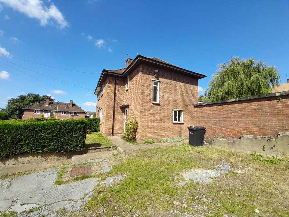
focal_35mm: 13
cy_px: 108
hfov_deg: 106.2
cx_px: 144
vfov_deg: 89.9
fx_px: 109
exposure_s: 1/799
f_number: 2.2
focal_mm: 1.13
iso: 40
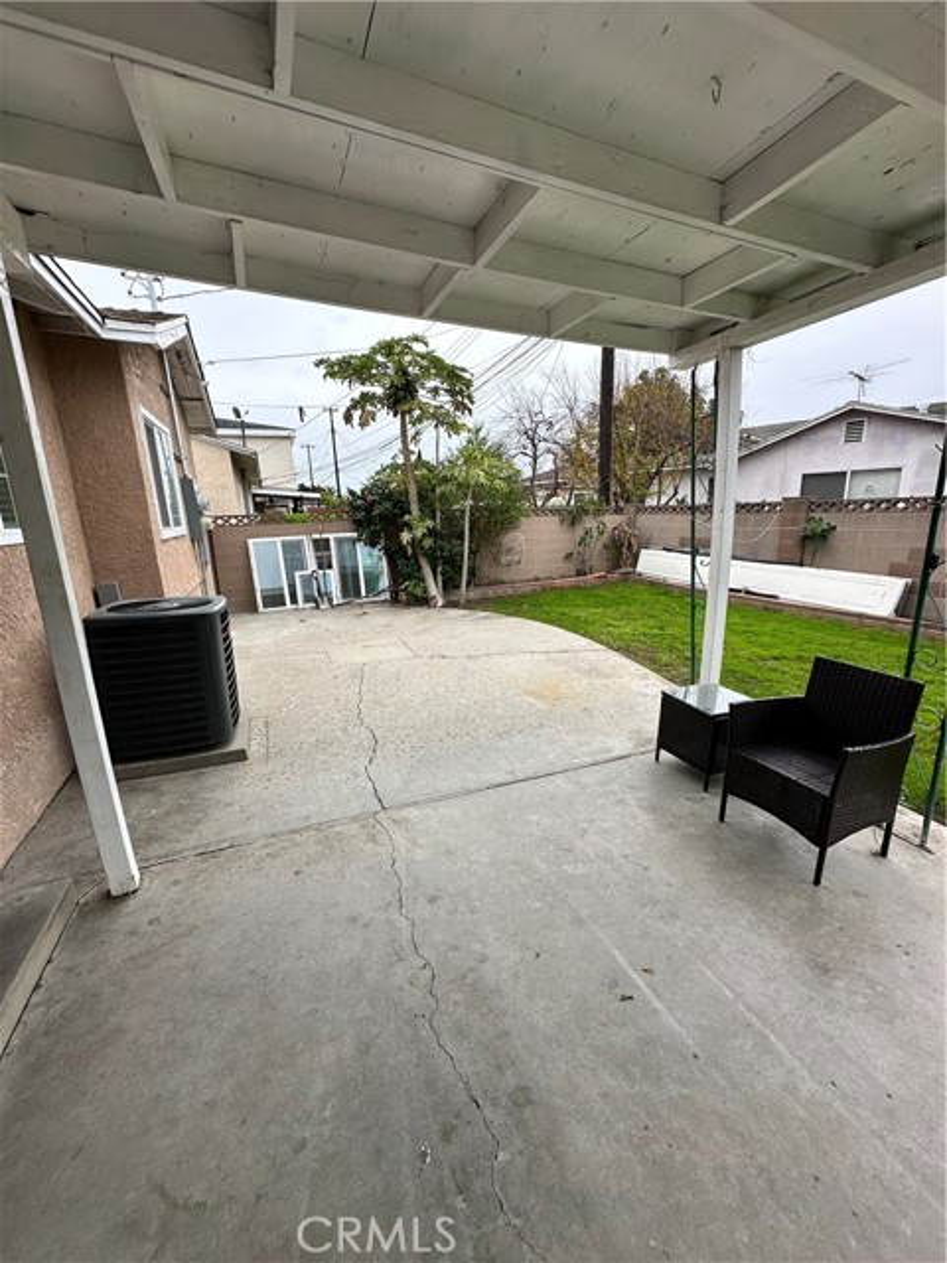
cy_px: 632
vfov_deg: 102.1
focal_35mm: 14
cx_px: 474
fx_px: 511
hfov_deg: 85.7
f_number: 2.2
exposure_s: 1/341
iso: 40
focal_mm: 2.22
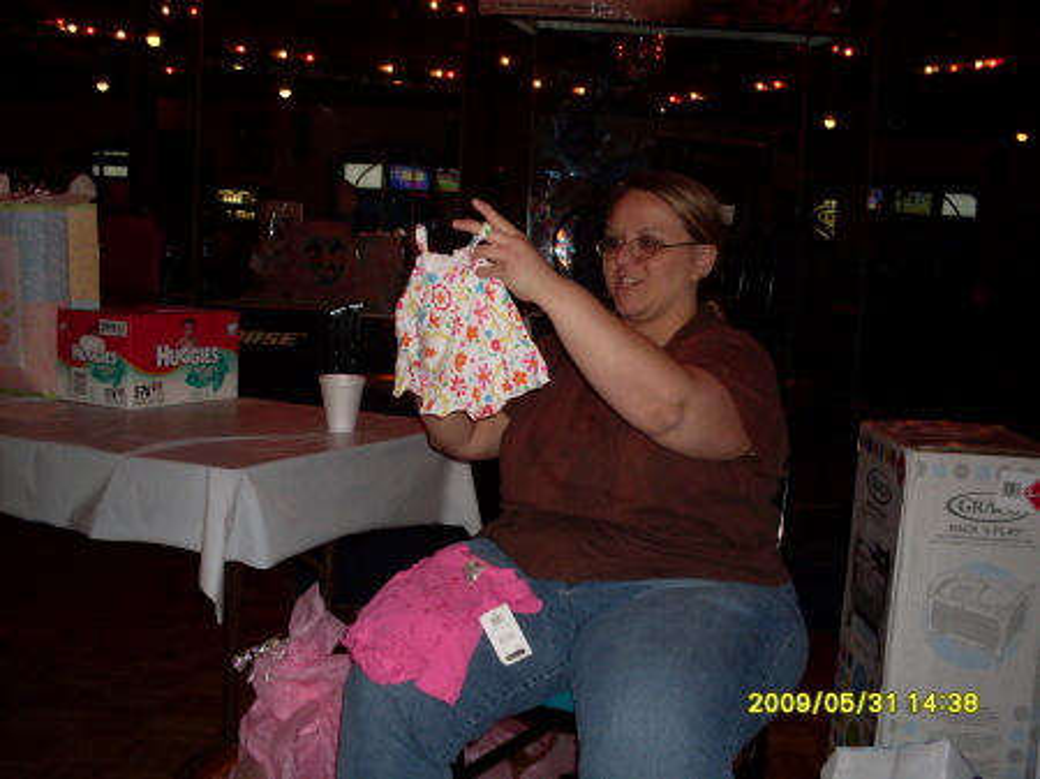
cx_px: 520
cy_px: 390
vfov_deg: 37.7
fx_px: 1141
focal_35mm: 38
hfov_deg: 49.0
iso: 100
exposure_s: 1/45
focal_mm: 6.3
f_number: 2.8
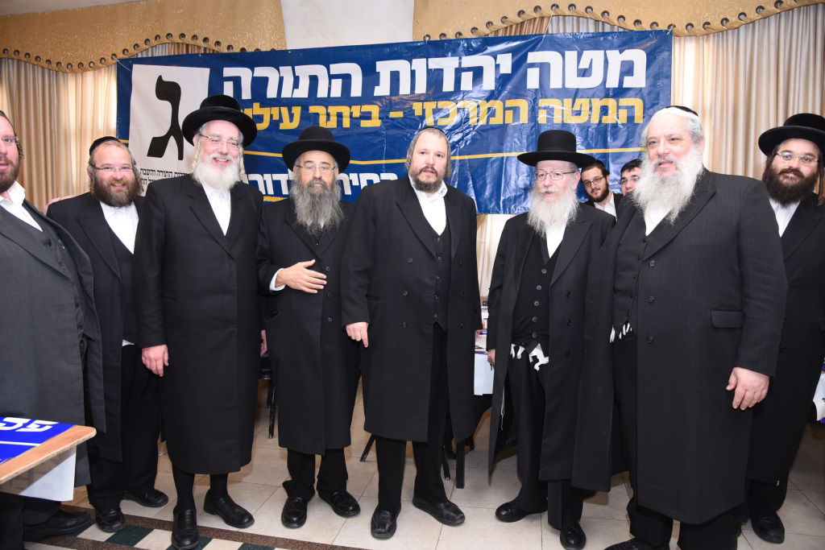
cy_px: 275
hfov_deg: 73.7
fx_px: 550
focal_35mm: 24
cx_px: 412
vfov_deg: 53.1
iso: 800
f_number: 5.6
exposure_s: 1/125
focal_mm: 24
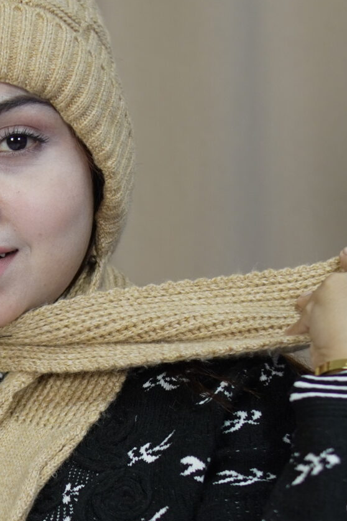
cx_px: -2
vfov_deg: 19.3
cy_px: 370
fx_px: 1526
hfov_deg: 12.8
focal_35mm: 106
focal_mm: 23
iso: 250
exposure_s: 1/160
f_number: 2
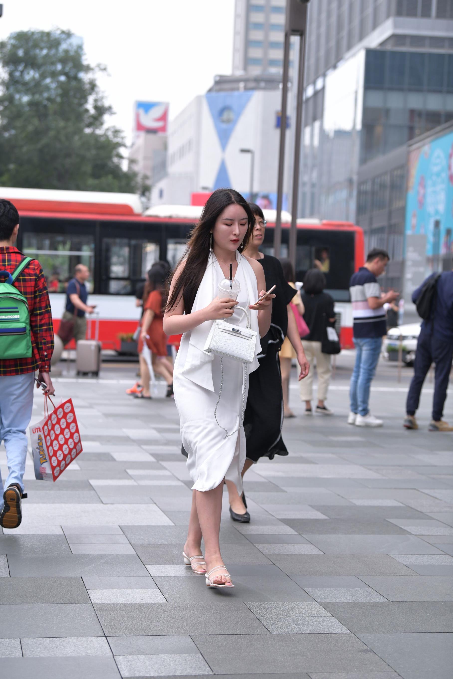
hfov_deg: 15.9
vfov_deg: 23.6
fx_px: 1623
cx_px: 226
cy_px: 340
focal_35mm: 86
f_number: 4
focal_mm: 86
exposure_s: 1/640
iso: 1000
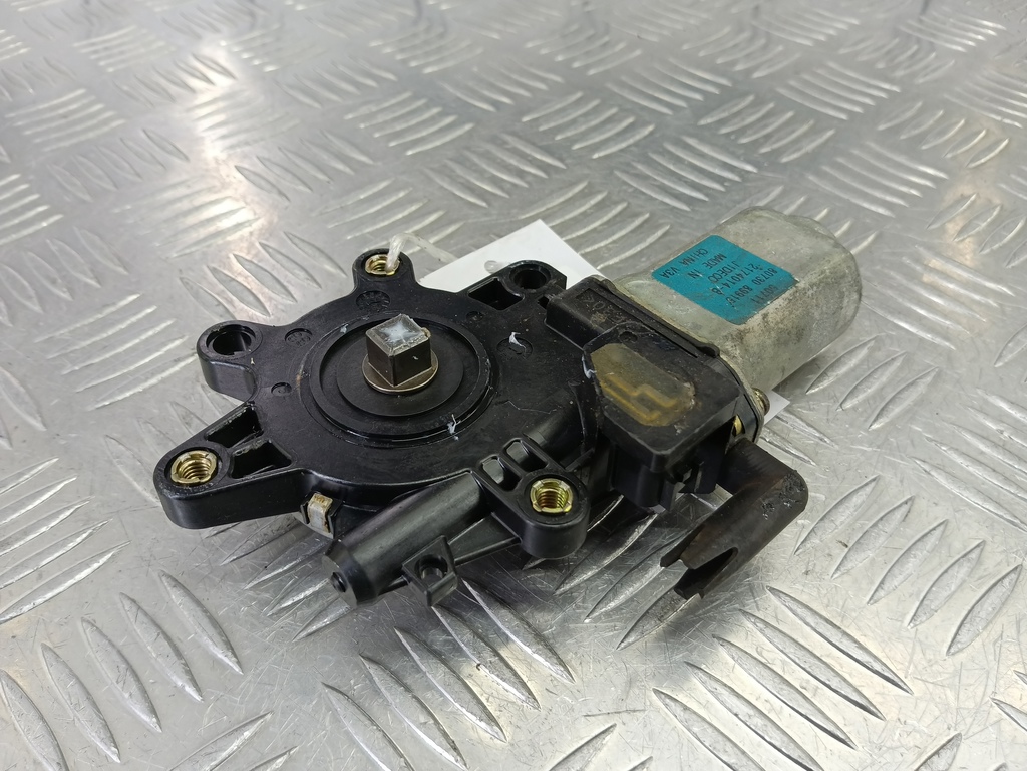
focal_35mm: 23
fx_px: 682
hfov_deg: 73.9
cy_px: 386
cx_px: 514
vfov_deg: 58.9
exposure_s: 1/50
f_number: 1.6
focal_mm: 4.11
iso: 170
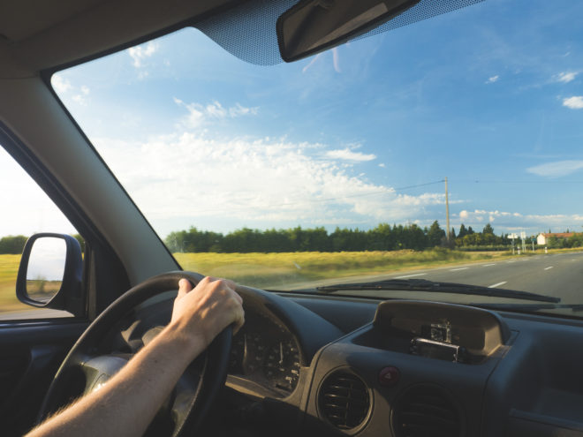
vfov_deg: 56.8
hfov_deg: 71.6
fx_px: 404
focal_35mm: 24
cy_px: 218
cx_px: 292
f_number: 9
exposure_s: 1/40
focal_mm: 12
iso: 200
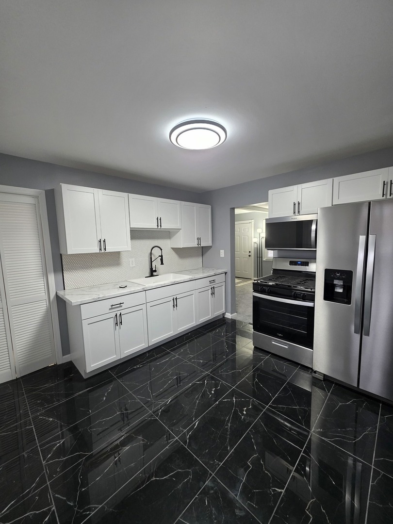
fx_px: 197
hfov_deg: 89.9
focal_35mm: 13
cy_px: 262
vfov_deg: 106.2
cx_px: 196
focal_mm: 2.2
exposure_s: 1/60
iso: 320
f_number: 1.9
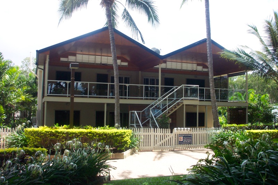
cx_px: 139
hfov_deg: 54.4
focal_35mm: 35
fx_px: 270
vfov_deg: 37.8
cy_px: 92
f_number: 9.5
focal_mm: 7.5
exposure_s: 1/90
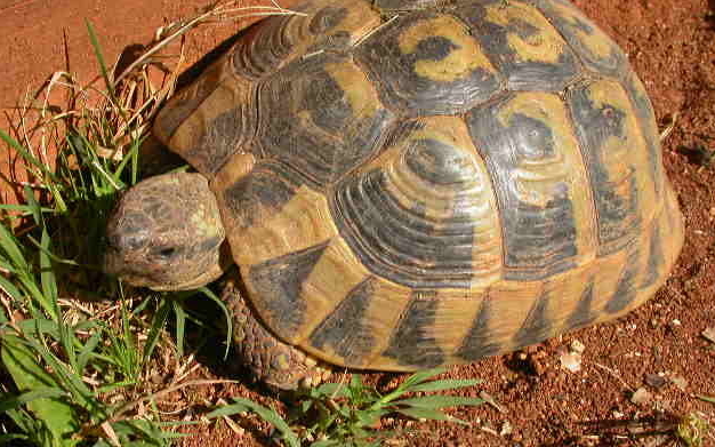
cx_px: 362
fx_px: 1013
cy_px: 237
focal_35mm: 52
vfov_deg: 24.9
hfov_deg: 38.9
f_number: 8.1
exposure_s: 1/224
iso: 100
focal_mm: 10
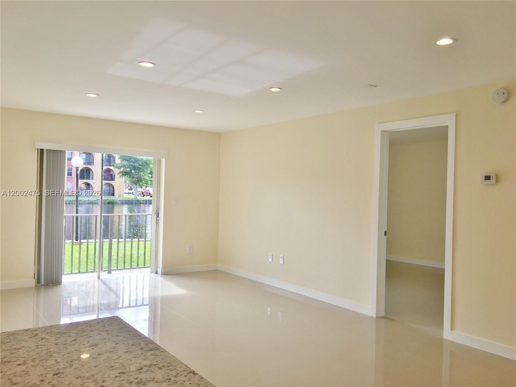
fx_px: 432
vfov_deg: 48.2
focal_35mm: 29
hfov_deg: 61.7
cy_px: 194
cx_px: 258
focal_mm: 4.15
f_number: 2.2
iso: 25
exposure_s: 1/145
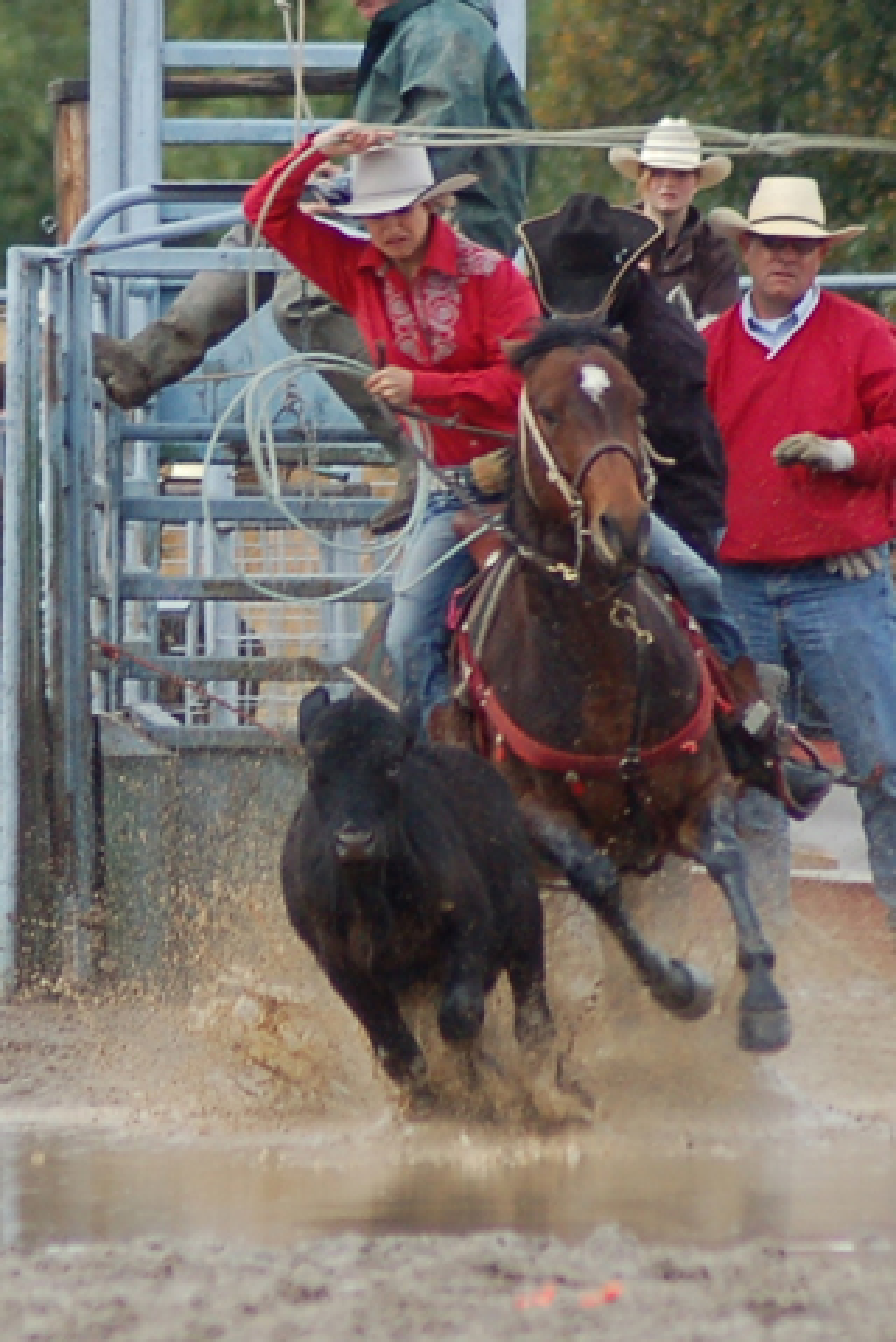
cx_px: 448
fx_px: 11183
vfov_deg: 6.9
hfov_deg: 4.6
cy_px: 671
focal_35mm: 300
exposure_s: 1/500
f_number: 5
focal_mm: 200
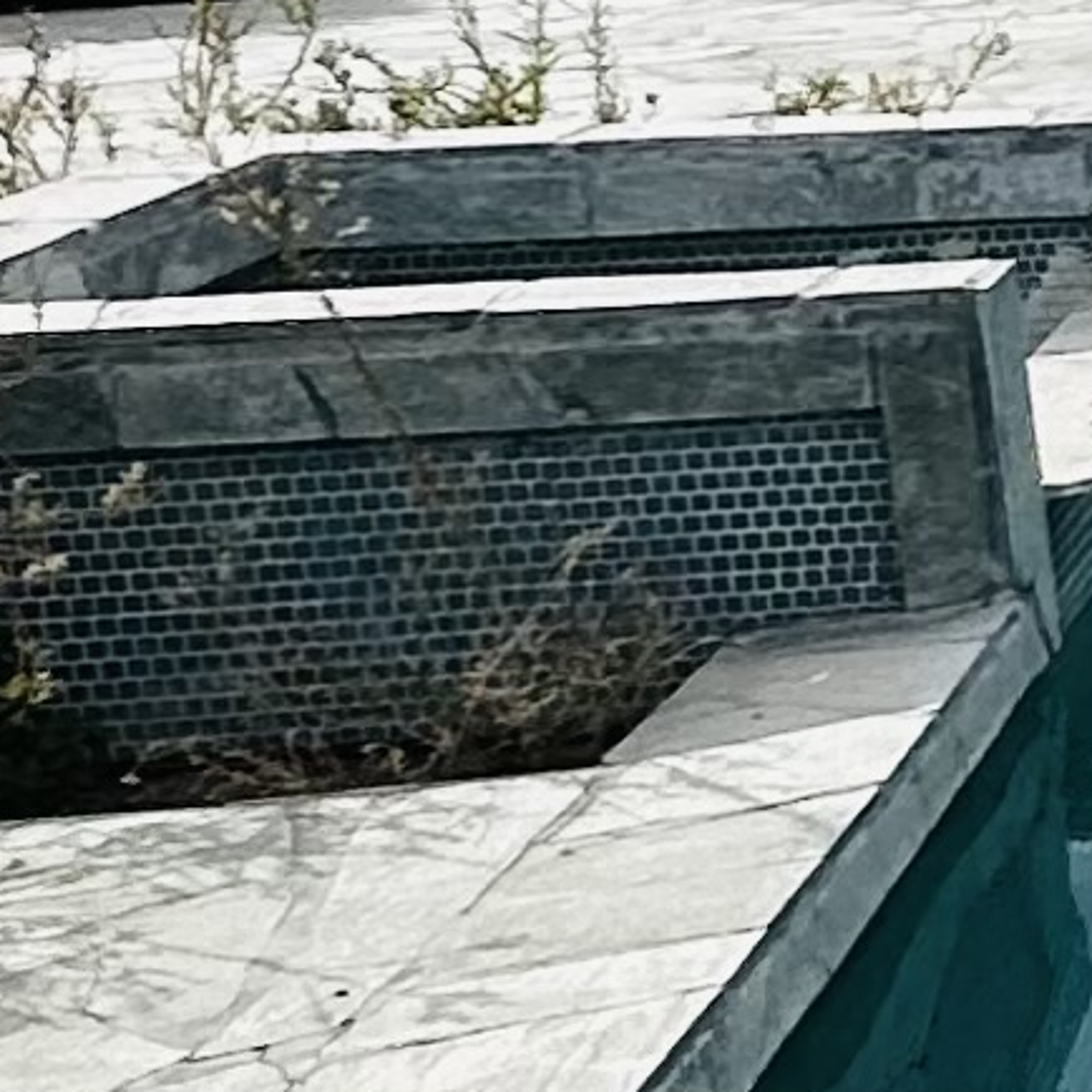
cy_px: 365
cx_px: 3123
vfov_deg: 15.1
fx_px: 4104
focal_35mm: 115
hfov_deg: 10.9
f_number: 2.2
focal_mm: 2.22
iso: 50
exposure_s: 1/1043
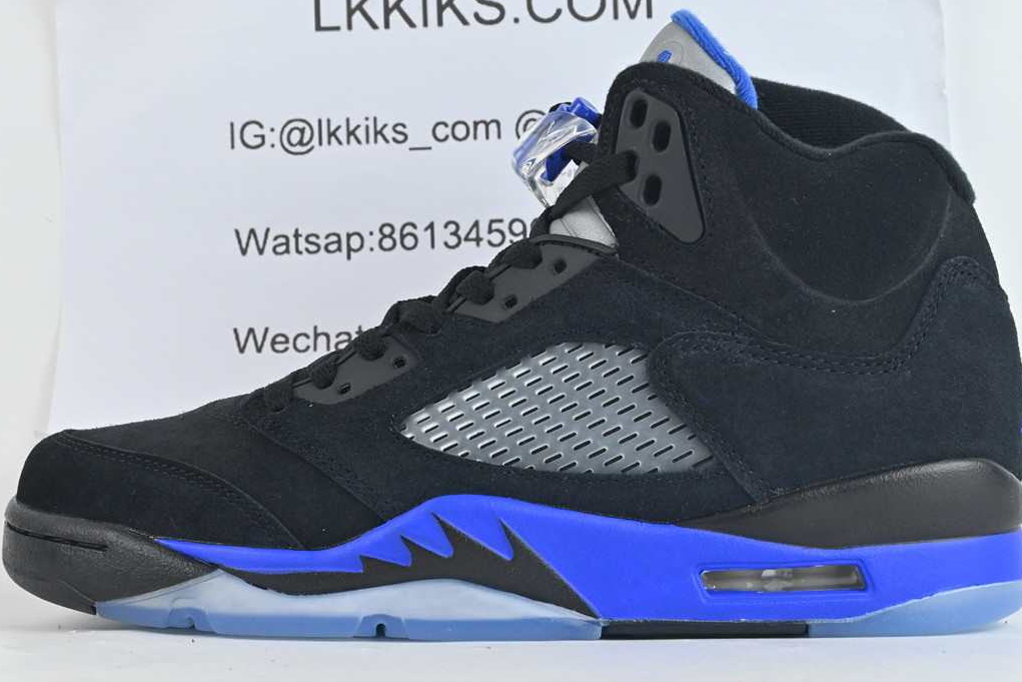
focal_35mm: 67
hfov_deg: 30.1
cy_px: 367
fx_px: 1902
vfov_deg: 20.3
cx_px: 530
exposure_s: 1/80
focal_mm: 38
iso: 1250
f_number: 11
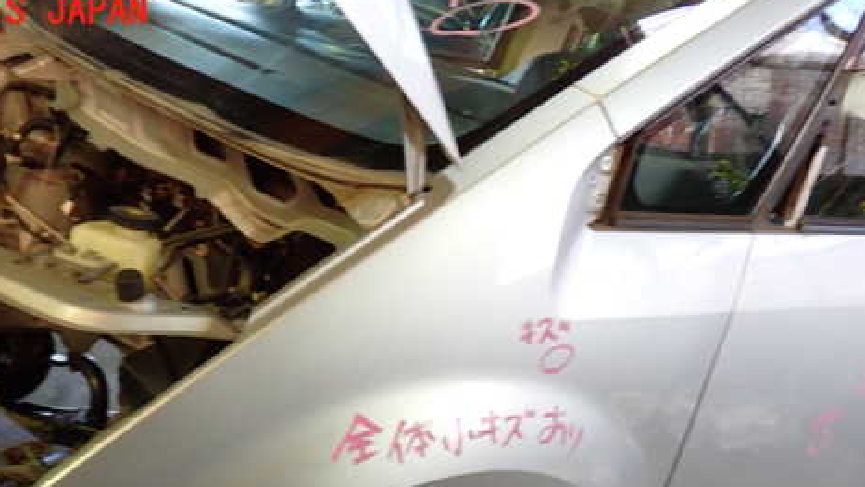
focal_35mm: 42
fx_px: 964
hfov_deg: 48.2
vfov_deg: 27.7
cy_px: 406
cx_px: 367
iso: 200
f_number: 2.3
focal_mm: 5.4
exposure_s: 1/30
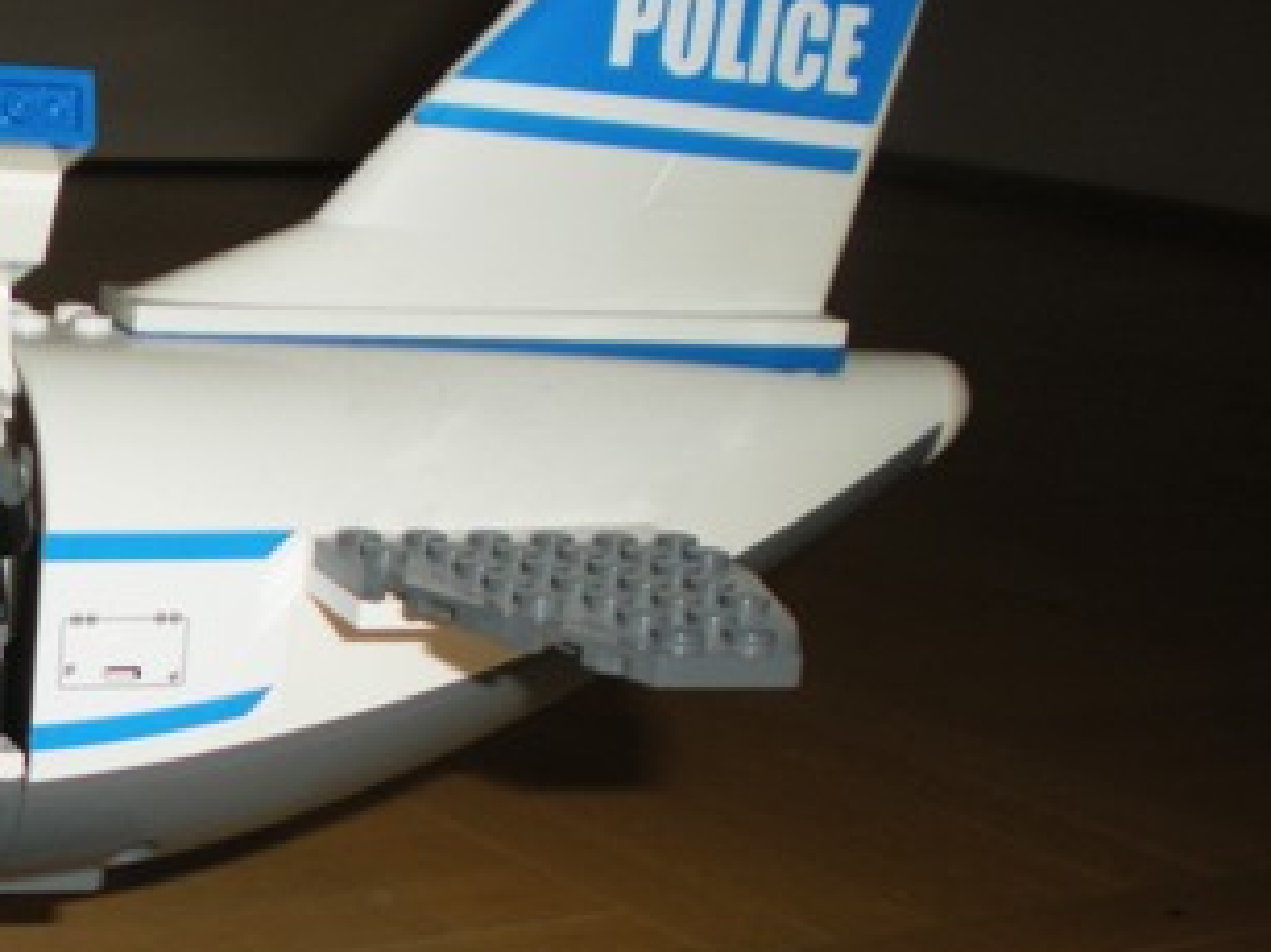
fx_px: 2789
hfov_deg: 24.6
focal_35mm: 76
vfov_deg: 19.0
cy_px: 873
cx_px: 31
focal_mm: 6.3
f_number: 3.1
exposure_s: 1/60
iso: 64
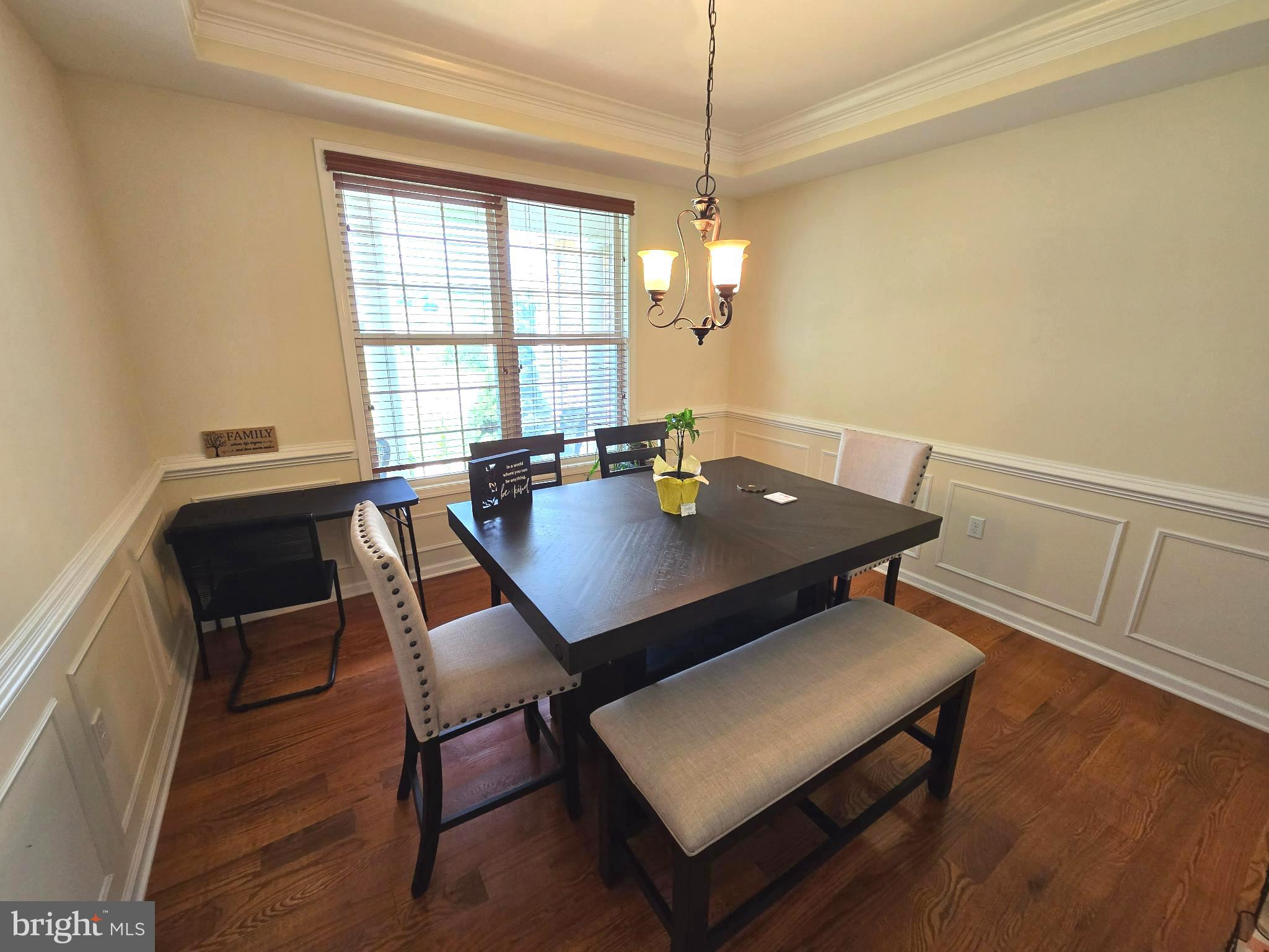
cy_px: 476
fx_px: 477
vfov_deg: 89.9
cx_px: 634
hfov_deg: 106.2
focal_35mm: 13
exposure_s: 1/60
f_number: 2.2
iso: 160
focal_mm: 2.2
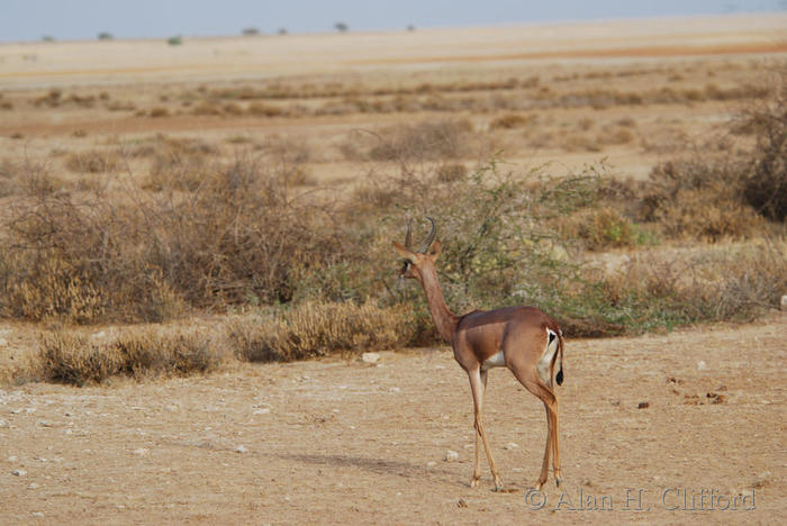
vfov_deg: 4.7
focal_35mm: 292
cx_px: 394
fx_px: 6400
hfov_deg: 7.0
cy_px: 263
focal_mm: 195
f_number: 5.3
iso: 100
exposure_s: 1/250
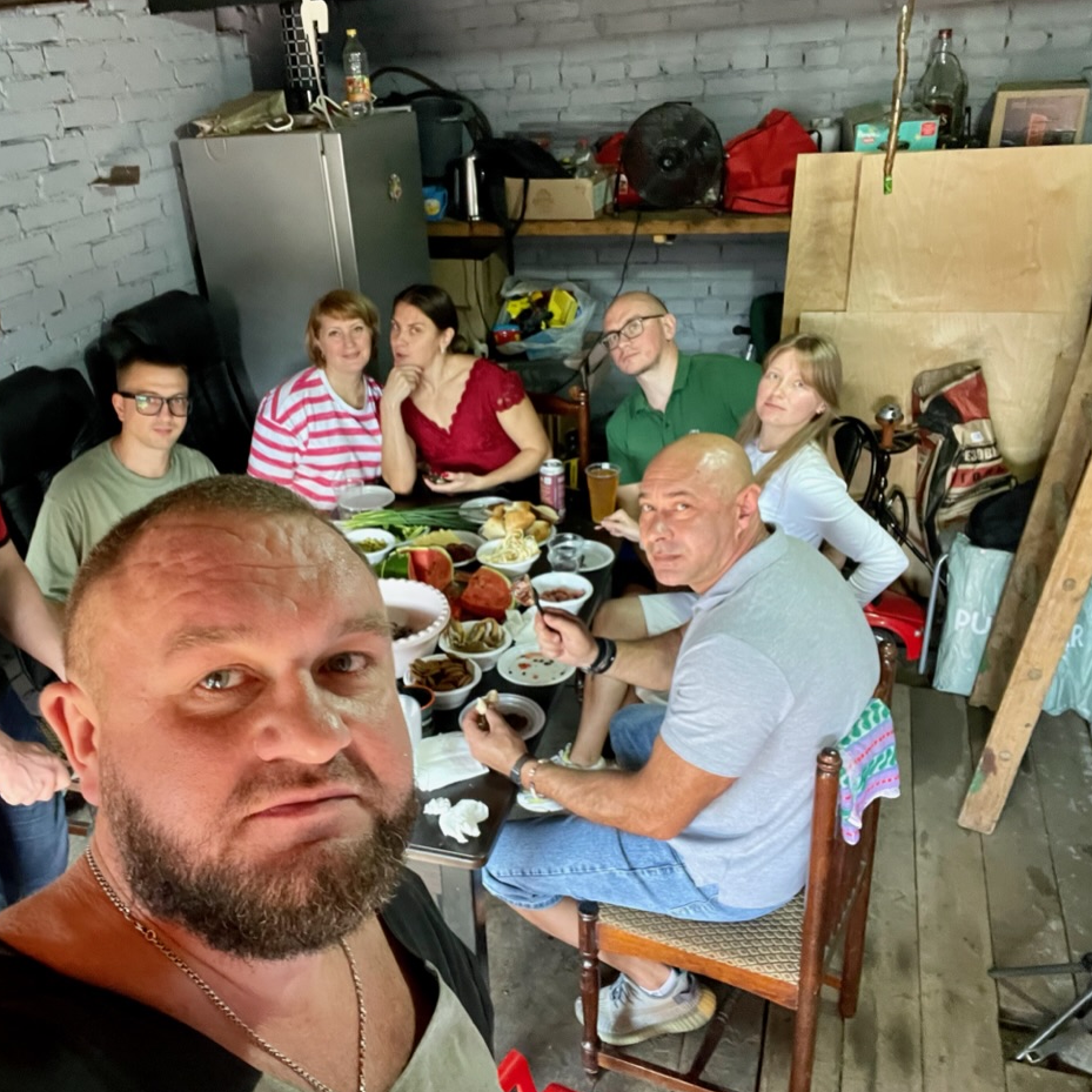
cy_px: 554
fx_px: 999
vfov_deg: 57.3
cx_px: 460
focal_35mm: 28
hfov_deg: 57.0
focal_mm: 2.71
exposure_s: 1/40
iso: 400
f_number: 2.2
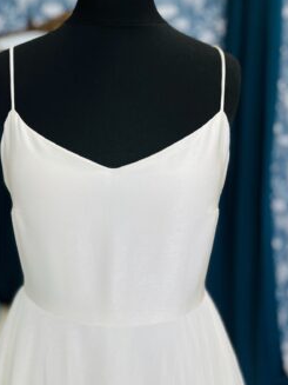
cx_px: 120
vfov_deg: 54.0
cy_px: 184
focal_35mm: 34
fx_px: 377
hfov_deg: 41.6
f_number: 1.6
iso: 40
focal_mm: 5.1
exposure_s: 1/291
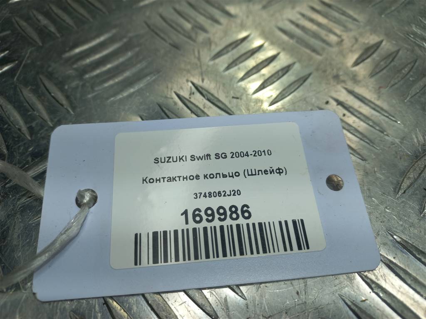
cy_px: 160
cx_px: 213
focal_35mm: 25
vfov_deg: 54.9
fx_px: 308
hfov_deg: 69.4
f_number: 1.8
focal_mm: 4.6
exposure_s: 1/135
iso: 25
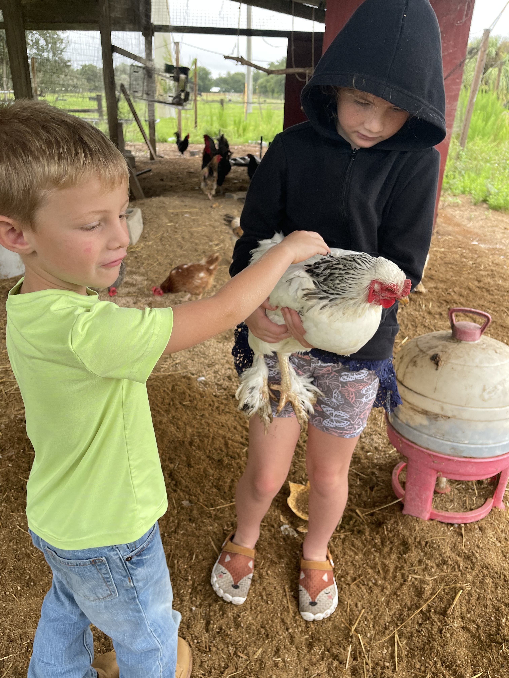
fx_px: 490
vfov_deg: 69.4
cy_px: 339
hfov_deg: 54.9
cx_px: 254
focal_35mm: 25
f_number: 1.6
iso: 100
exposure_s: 1/121
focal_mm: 5.1
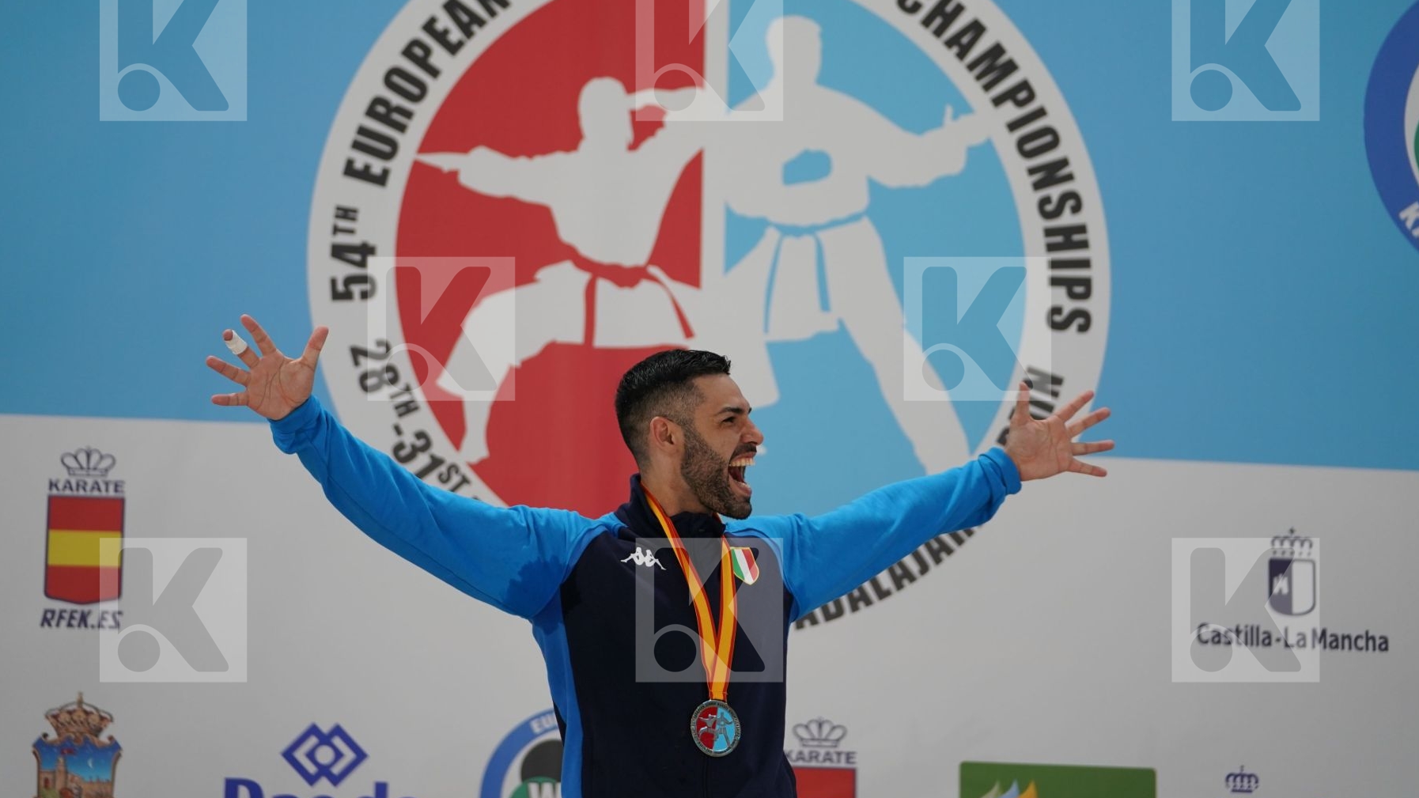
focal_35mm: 123
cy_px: 329
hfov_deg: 17.4
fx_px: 4628
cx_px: 710
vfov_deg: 9.9
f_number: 2.8
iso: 800
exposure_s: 1/250
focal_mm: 117
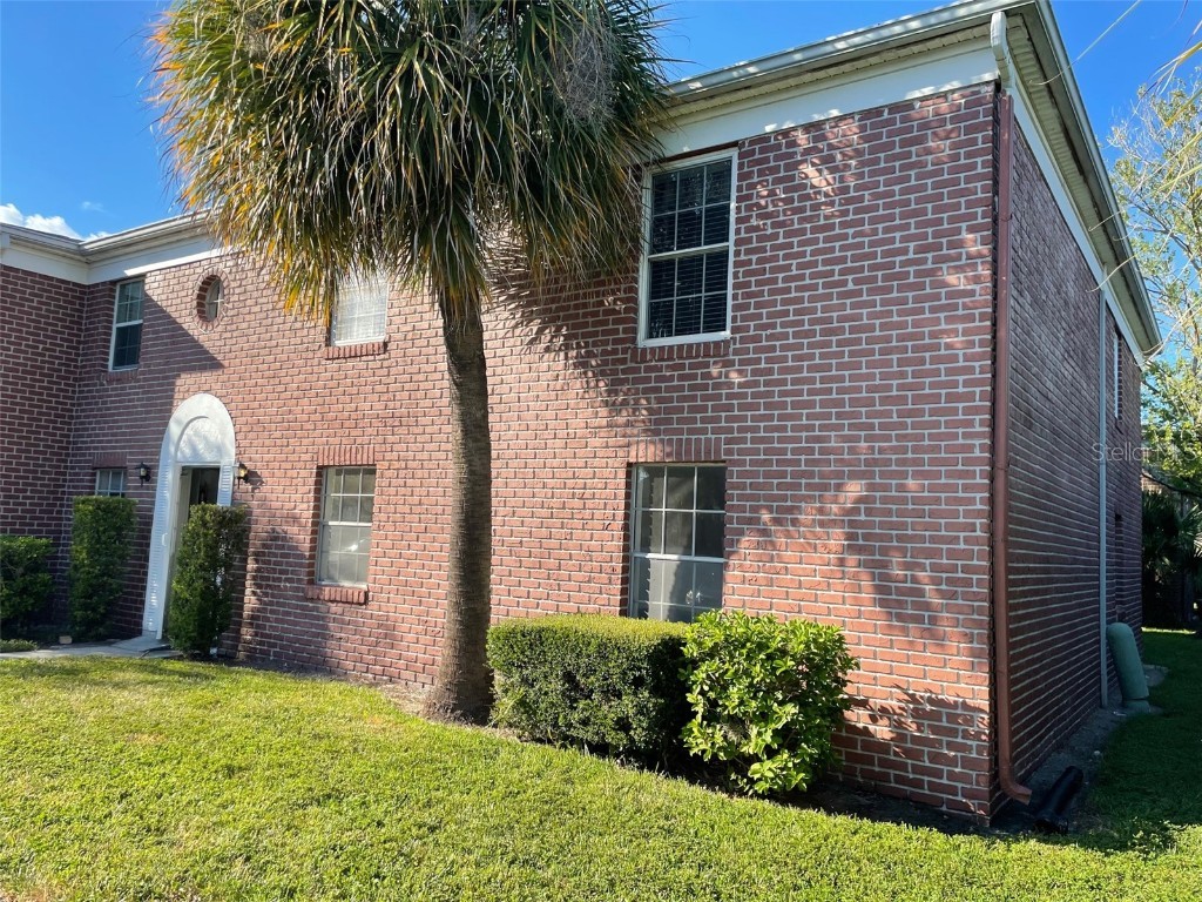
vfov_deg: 53.1
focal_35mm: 26
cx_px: 601
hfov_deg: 67.3
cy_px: 451
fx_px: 903
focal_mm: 4.2
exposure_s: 1/1276
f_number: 1.6
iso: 32
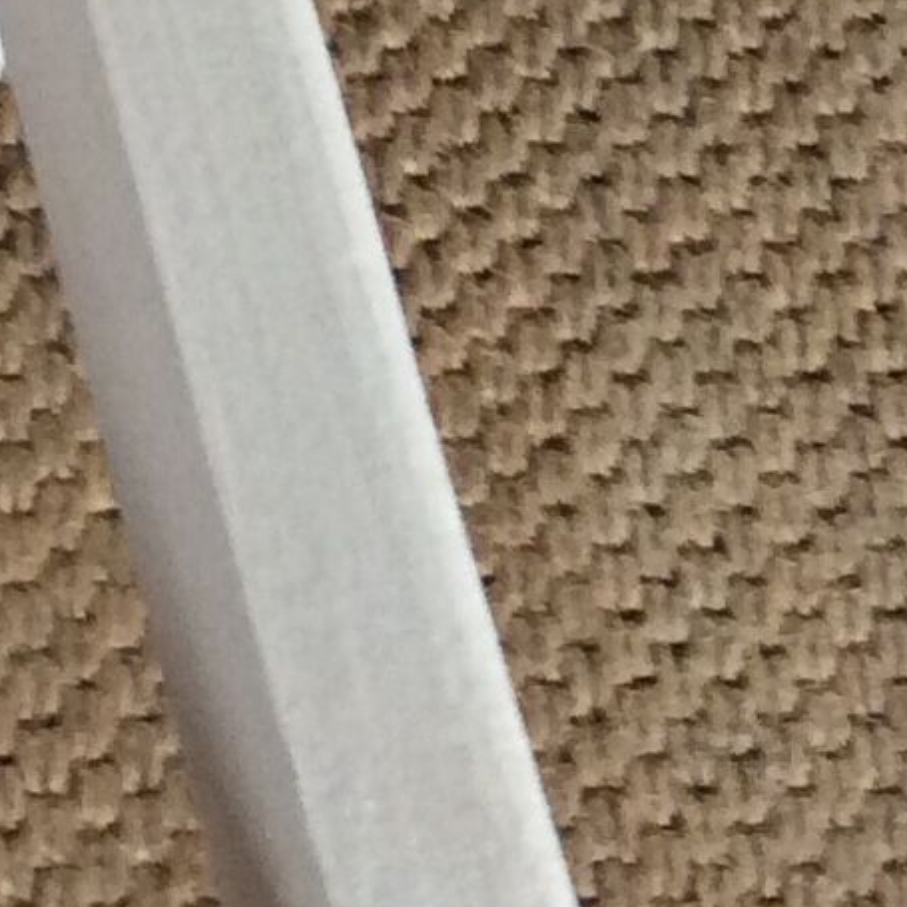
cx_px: -923
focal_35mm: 161
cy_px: 981
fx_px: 4773
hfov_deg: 10.0
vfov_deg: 10.7
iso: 100
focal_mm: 3.3
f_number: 2.4
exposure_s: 1/25
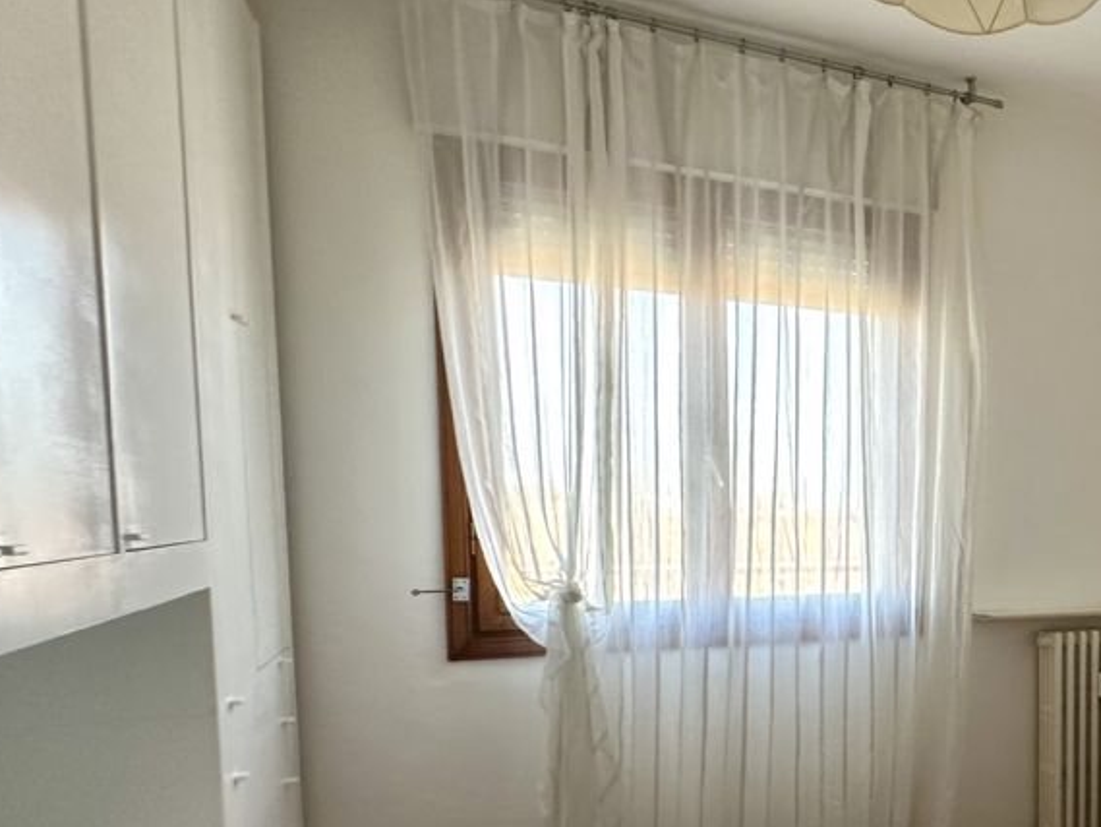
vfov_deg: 43.1
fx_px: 1018
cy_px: 599
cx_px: 1043
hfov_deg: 49.0
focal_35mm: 32
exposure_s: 1/99
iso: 160
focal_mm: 2.22
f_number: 2.2
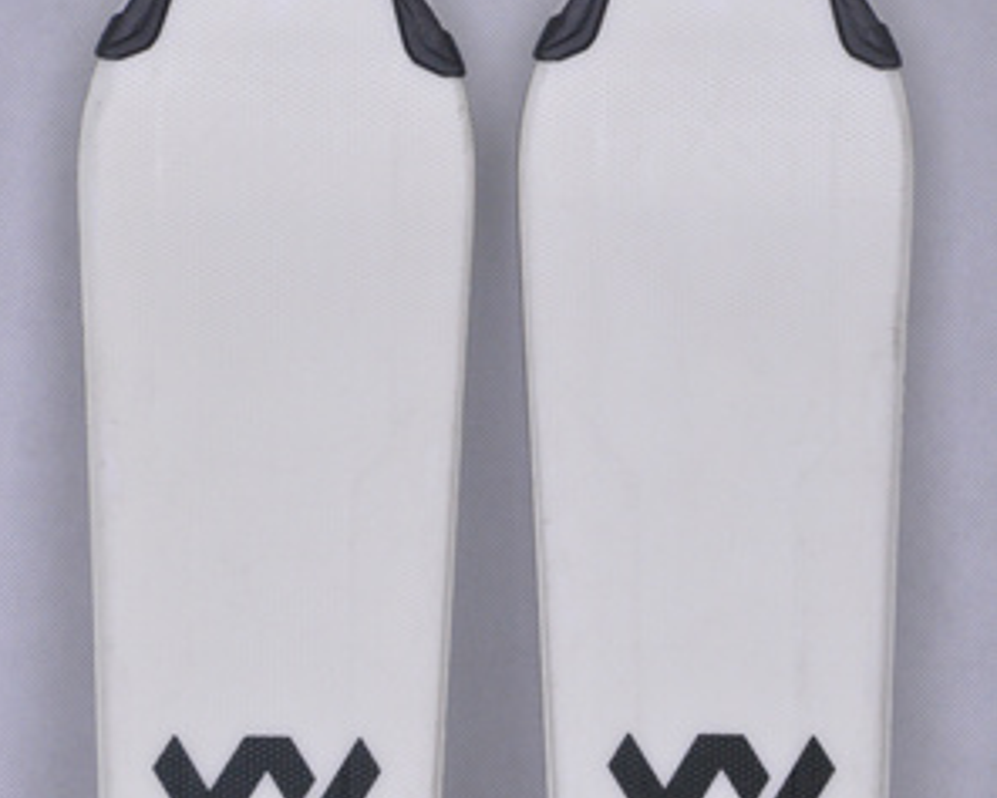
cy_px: 670
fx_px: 6633
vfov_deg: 6.9
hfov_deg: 8.6
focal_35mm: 225
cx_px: 497
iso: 3200
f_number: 9.5
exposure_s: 1/125
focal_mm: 105
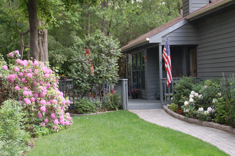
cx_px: 118
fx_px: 372
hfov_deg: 35.1
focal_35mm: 57
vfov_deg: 23.7
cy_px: 78
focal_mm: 38
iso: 400
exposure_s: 1/80
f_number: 4.5
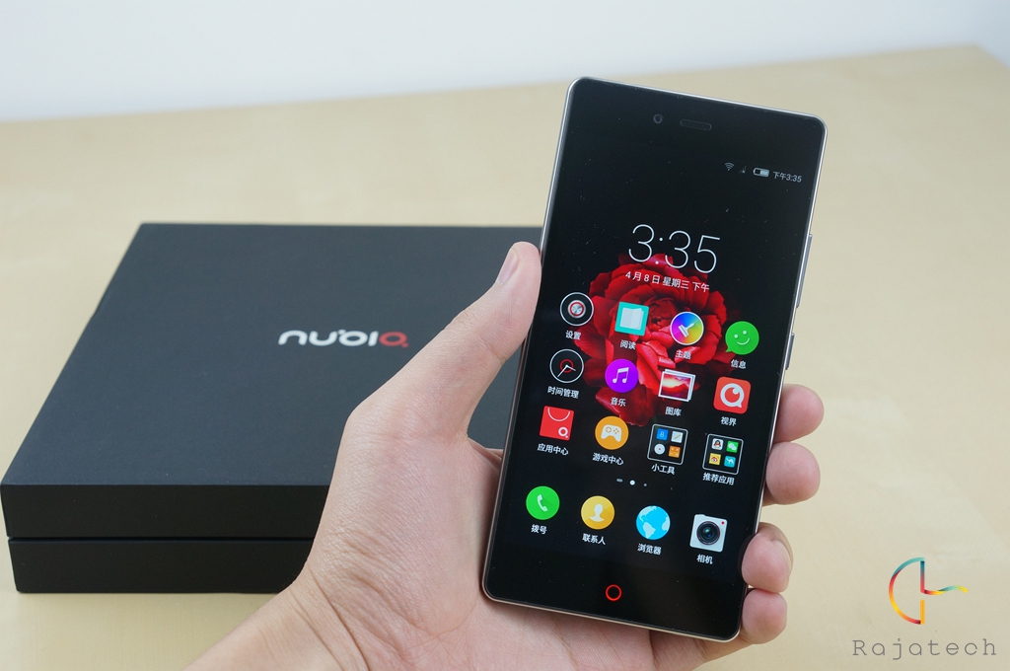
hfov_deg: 31.9
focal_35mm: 63
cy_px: 336
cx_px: 505
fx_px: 1765
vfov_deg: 21.5
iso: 400
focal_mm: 42
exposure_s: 1/40
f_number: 7.1
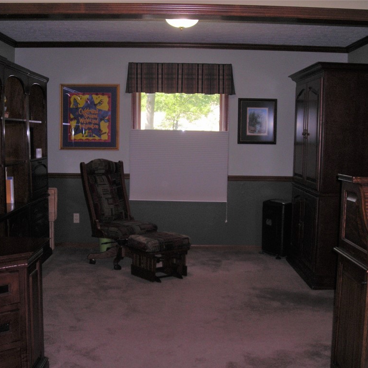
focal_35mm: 45
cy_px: 184
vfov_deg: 37.6
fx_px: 541
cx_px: 180
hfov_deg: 37.6
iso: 94
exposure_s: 1/60.1
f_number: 3.2
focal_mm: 6.3
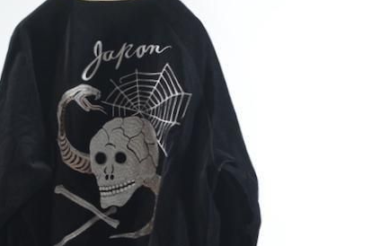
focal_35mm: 116
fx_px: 1196
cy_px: 187
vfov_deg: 11.7
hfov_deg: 17.6
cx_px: 113
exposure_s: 1/60
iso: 800
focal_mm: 40
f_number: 3.5
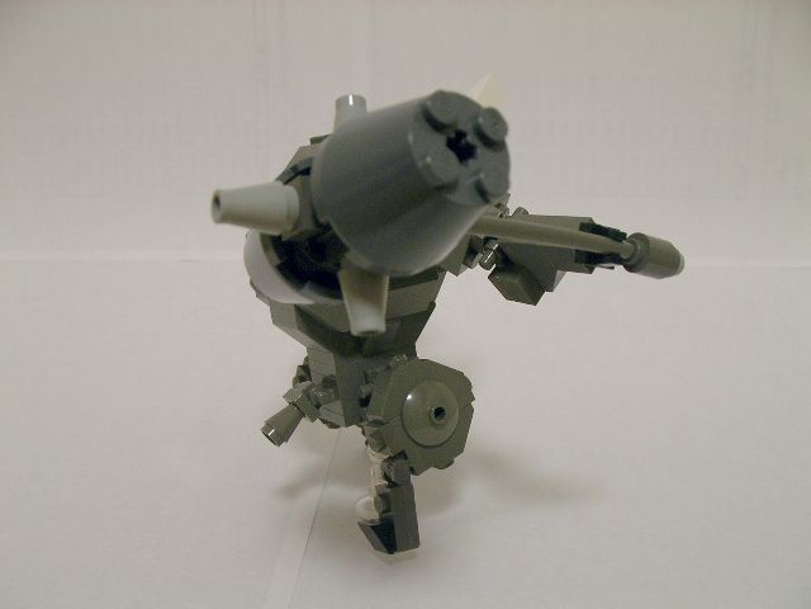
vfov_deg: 37.7
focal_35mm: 38
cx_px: 406
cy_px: 304
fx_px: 890
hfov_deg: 49.0
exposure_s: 1/18.3
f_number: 3.5
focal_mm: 5.8
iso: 100
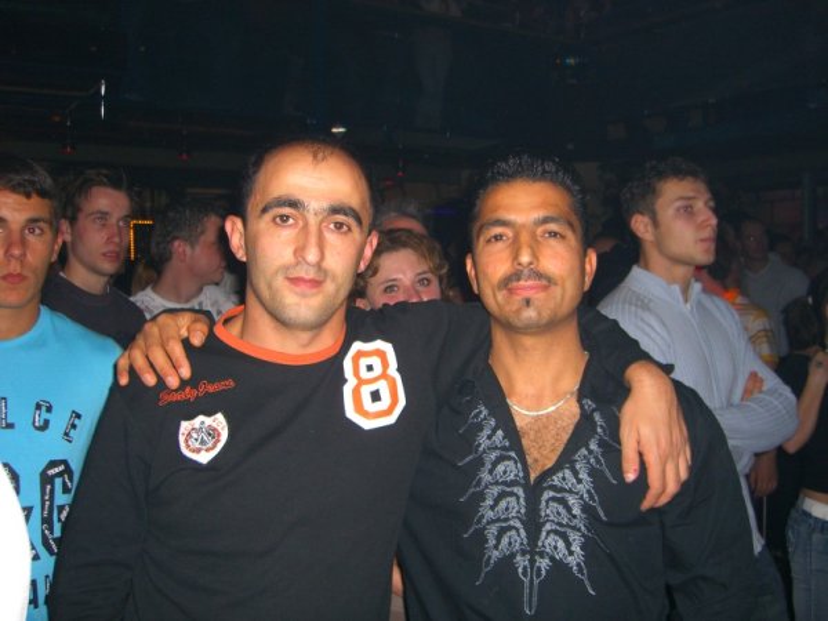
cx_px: 414
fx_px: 909
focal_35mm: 38
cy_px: 310
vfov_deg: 37.7
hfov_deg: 49.0
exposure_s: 1/60
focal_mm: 7.9
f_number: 2.8
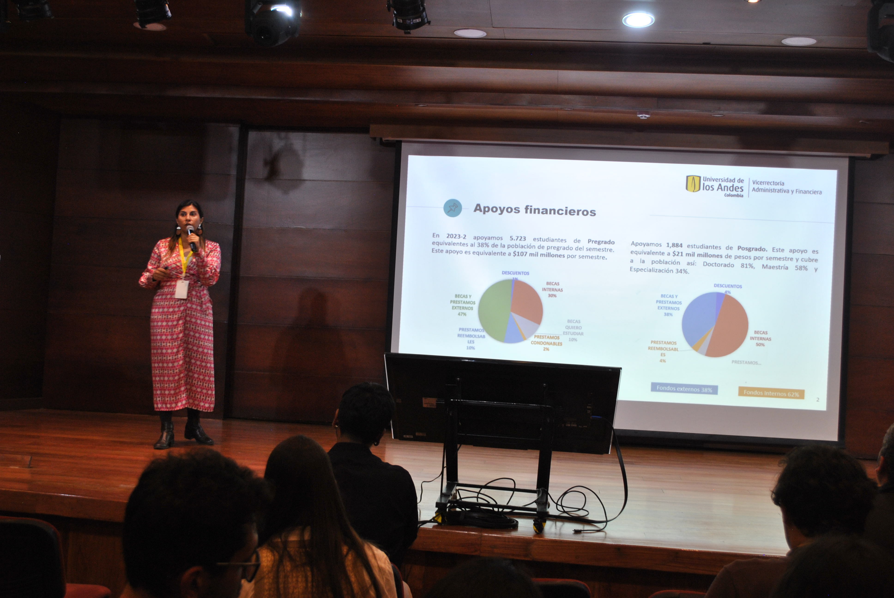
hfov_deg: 43.6
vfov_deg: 29.9
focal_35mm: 45
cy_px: 299
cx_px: 447
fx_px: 1119
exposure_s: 1/30
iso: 280
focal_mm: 30
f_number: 4.5
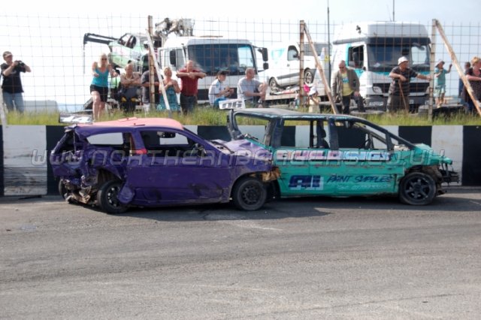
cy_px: 160
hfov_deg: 29.3
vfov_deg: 19.7
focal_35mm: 69
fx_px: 921
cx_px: 240
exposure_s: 1/500
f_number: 5
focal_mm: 46
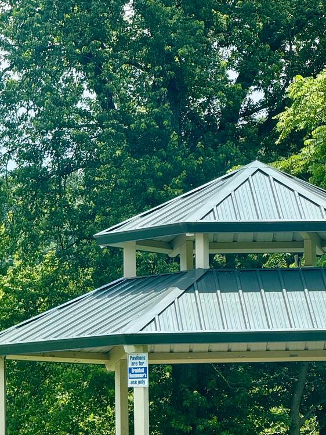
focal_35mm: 246
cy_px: 369
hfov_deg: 6.0
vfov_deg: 8.0
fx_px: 3088
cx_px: 275
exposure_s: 1/767
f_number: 2.8
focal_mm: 15.66
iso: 50
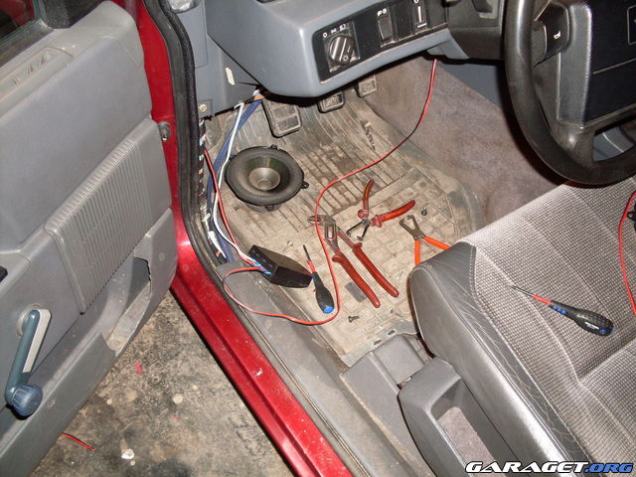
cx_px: 318
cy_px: 238
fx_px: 698
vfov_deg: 37.7
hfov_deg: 49.0
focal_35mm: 38
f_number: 2.8
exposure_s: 1/45
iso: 120
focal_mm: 6.3
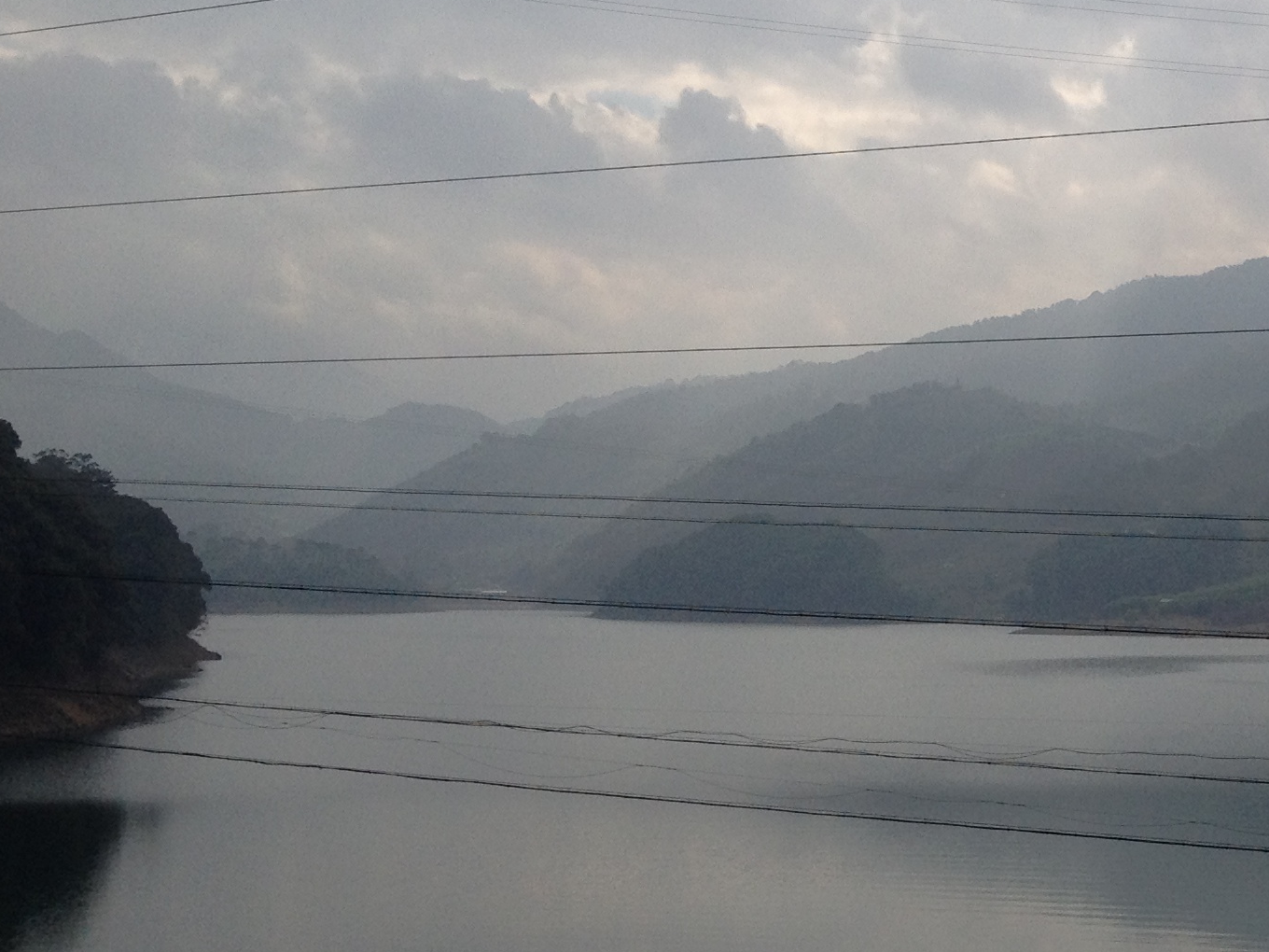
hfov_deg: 21.7
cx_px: 1498
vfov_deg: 17.6
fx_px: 3079
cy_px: 524
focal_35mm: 84
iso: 50
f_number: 2.4
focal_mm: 4.28
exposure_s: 1/2632
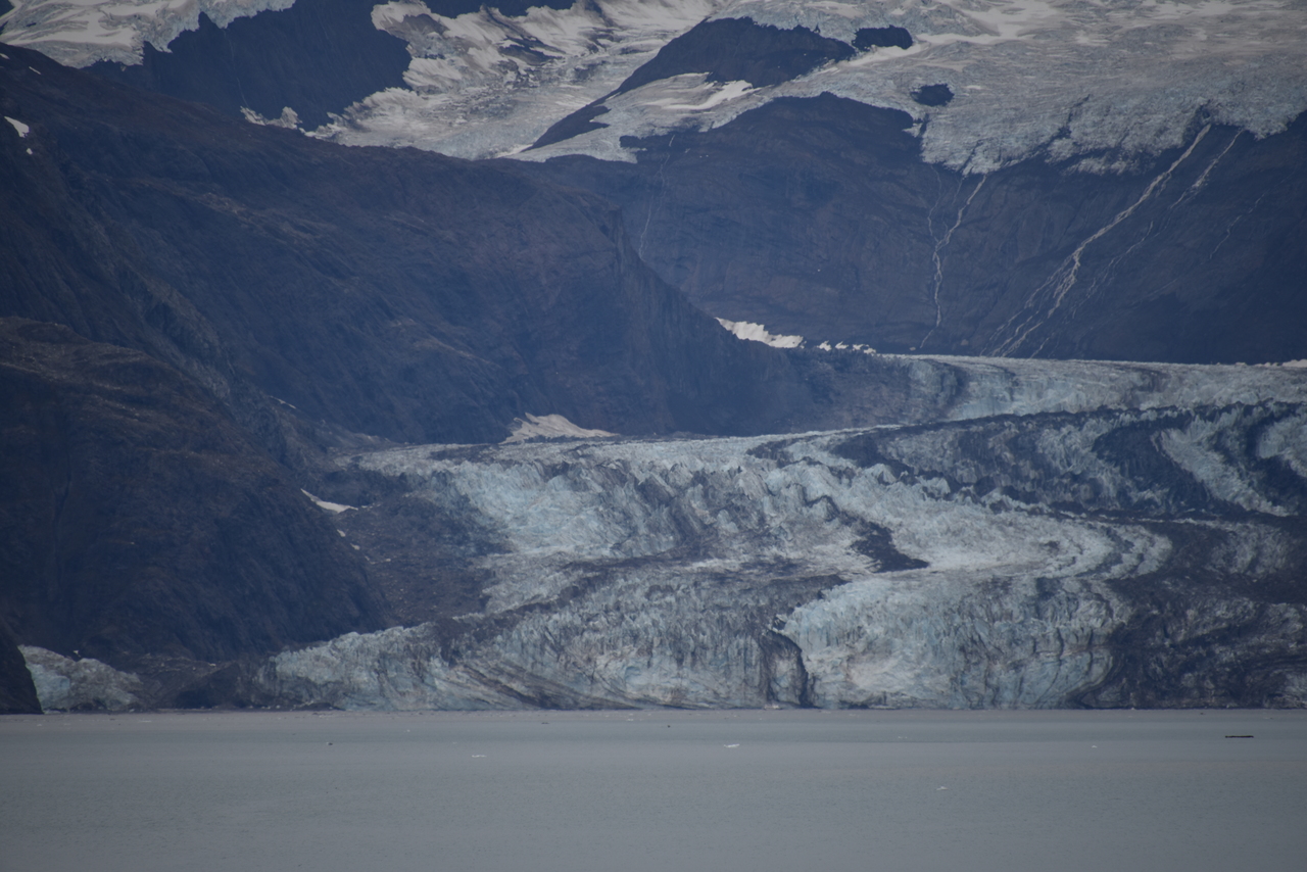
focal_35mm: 300
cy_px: 436
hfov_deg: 6.9
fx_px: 10893
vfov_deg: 4.6
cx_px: 654
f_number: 5.6
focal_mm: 300
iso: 200
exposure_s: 1/640
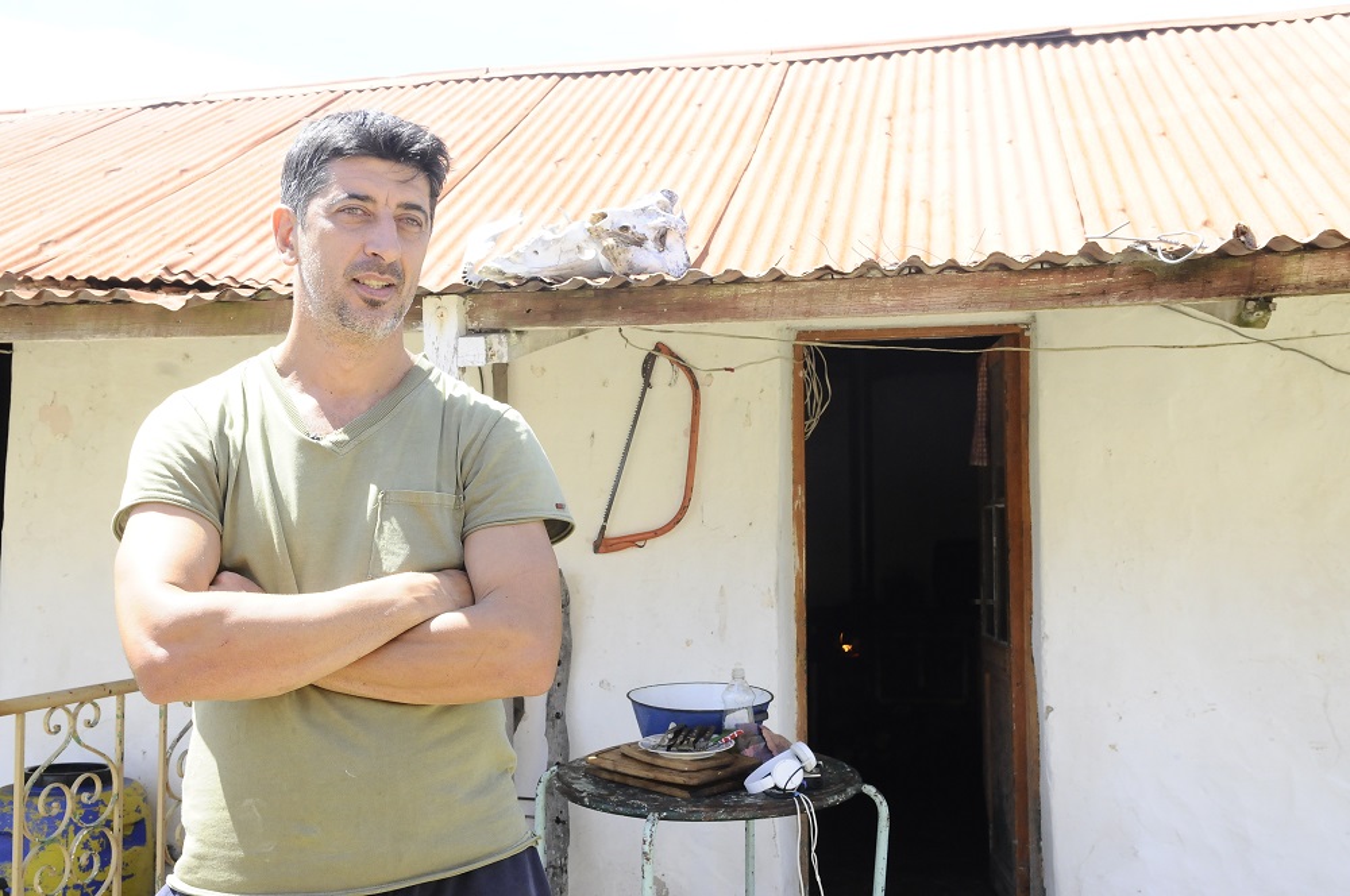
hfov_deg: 49.6
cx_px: 675
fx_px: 1461
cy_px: 448
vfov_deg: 34.1
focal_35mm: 39
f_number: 11
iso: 1000
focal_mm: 26
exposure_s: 1/250
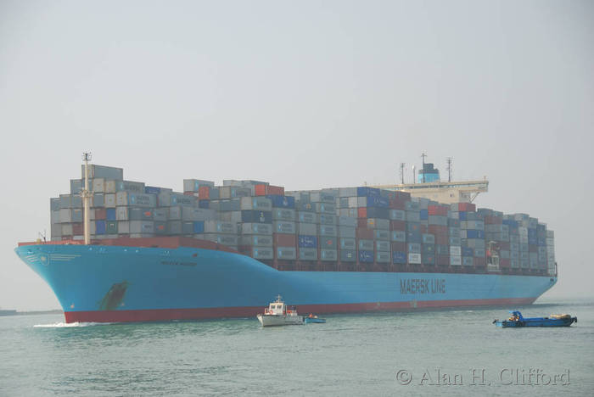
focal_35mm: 98
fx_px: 1610
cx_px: 297
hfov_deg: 20.9
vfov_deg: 14.1
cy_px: 198
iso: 100
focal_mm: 65
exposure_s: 1/640
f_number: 5
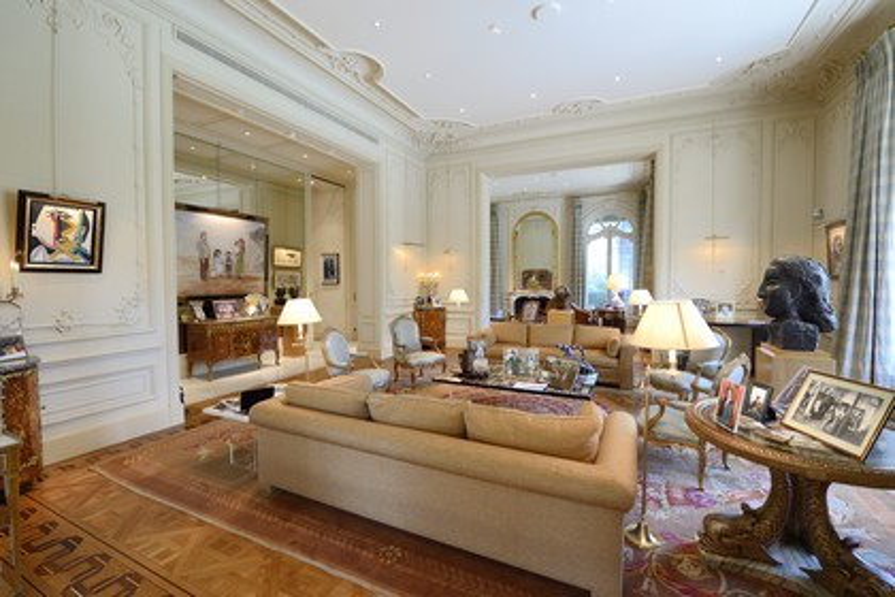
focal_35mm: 14
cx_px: 448
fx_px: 348
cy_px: 298
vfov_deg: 81.2
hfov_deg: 104.3
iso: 1250
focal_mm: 14
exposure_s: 1/40
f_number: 6.3
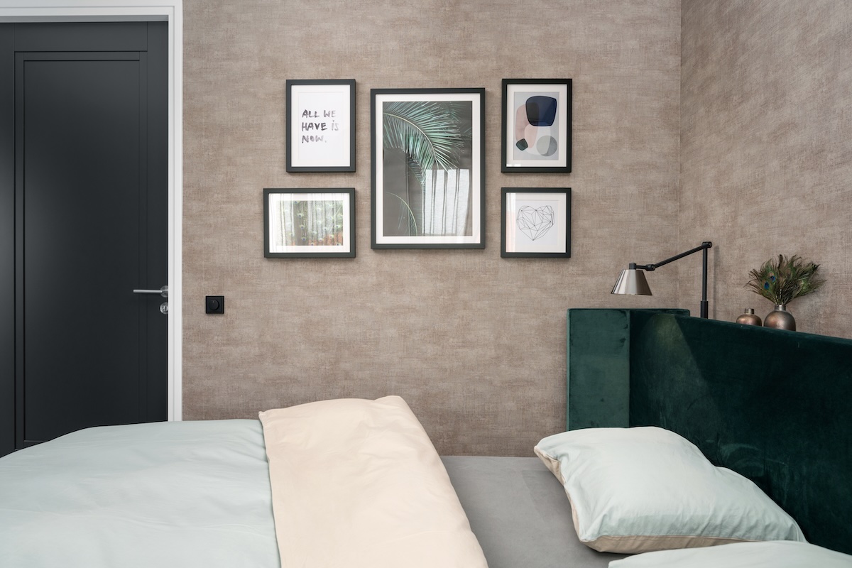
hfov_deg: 73.7
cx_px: 426
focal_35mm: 24
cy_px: 284
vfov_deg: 53.1
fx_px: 568
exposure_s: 1/5
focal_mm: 24
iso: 400
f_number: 8
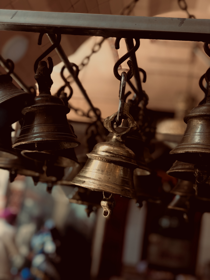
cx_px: 105
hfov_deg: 28.0
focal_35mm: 52
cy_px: 140
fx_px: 421
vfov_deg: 36.8
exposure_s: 1/60
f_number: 2.4
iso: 20
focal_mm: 6
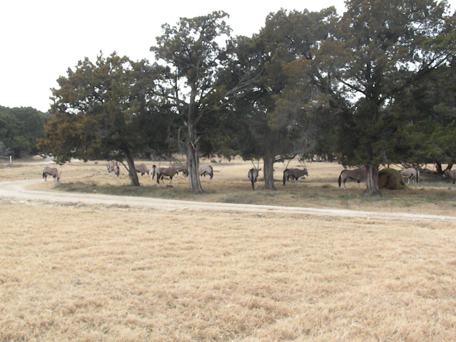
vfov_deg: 28.0
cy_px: 171
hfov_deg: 36.8
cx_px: 228
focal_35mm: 52
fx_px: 685
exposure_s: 1/142
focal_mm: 9.1
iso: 640
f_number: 11
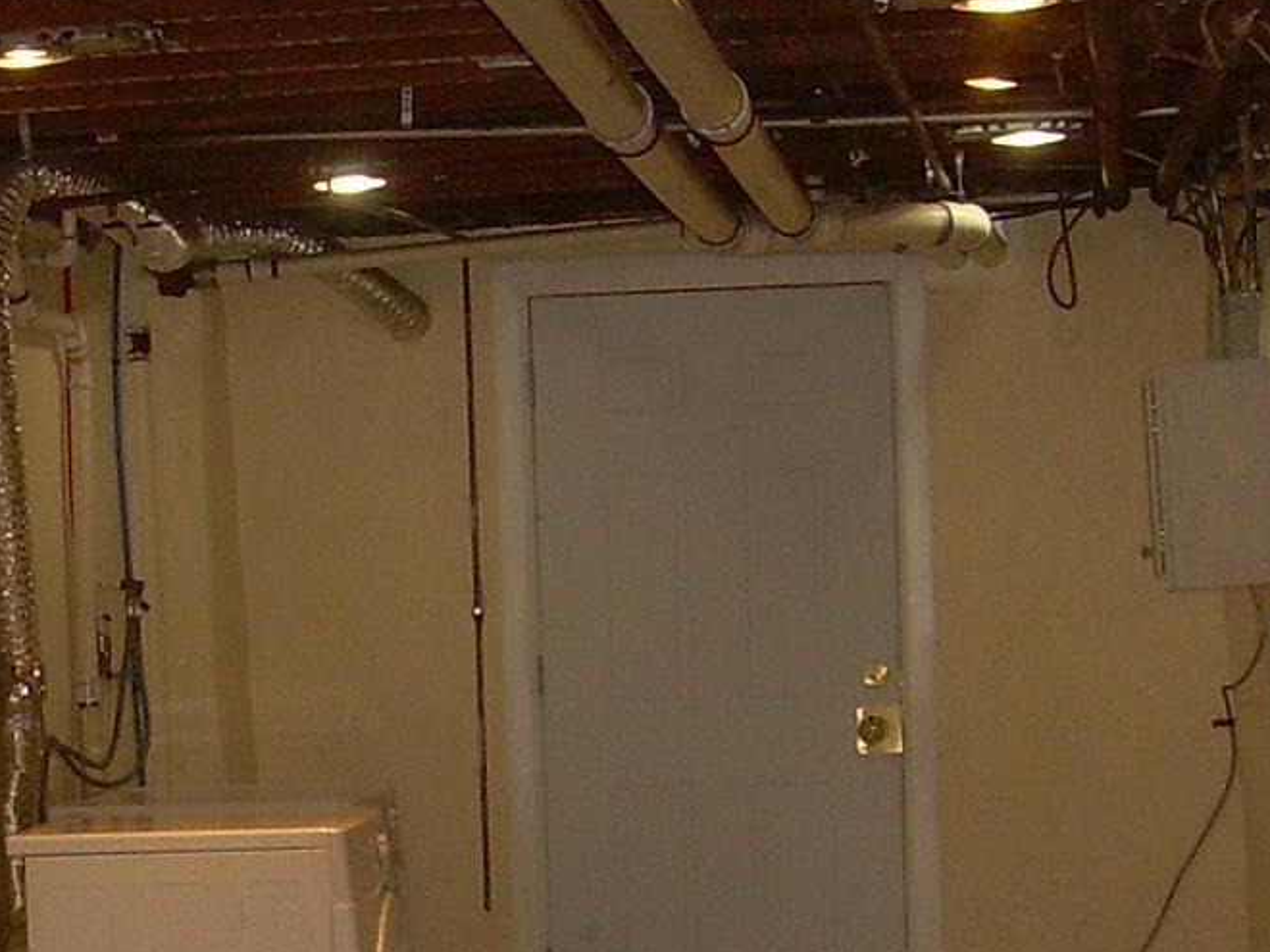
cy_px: 898
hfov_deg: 16.5
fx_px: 4329
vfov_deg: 12.4
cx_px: 148
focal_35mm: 118
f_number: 2.8
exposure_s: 1/60
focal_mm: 6.3
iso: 130
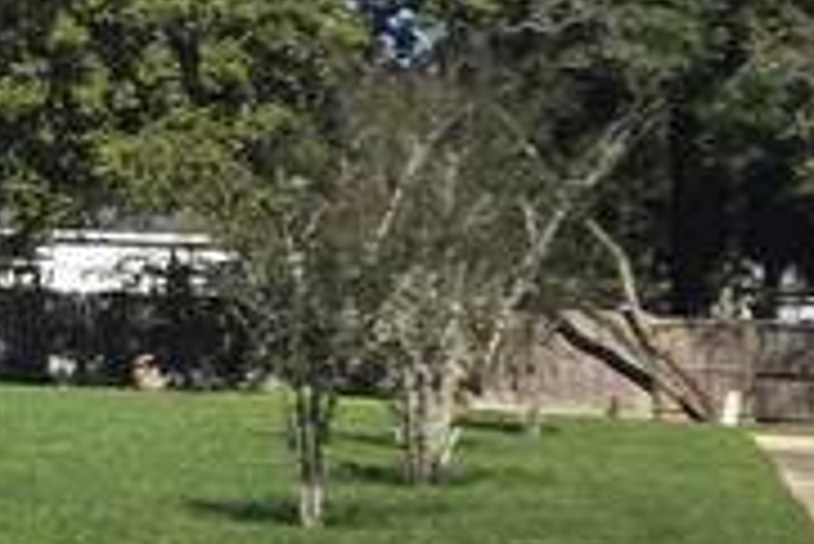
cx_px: -1115
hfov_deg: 10.5
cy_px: -76
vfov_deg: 8.1
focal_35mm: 169
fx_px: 3824
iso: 25
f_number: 1.8
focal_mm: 5.4
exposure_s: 1/2111
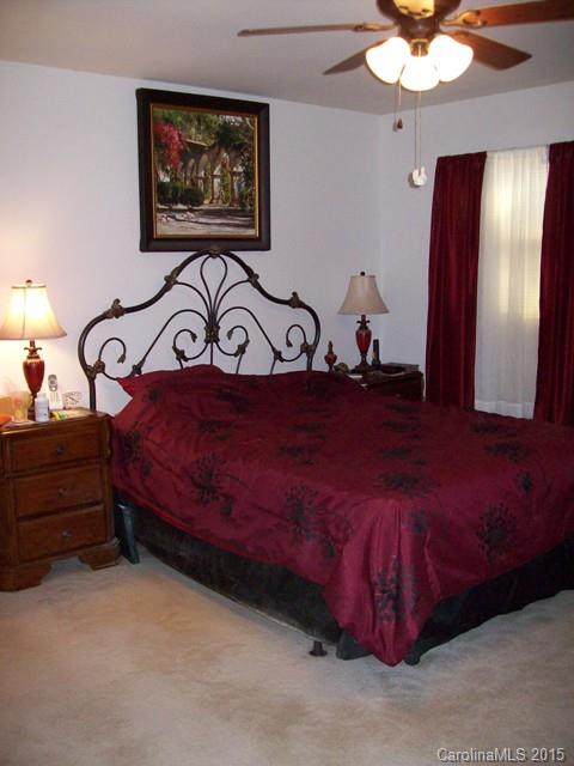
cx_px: 287
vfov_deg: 51.4
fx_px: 796
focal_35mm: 36
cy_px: 383
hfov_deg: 39.7
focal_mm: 6
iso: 200
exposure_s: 1/64
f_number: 2.7
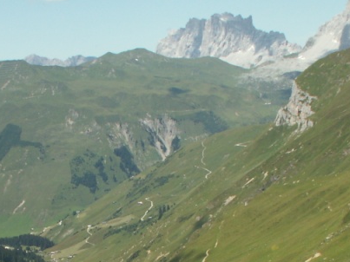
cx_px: 116
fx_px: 900
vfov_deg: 16.2
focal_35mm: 89
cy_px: 278
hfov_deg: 21.9
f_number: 6.3
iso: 50
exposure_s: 1/200
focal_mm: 5.86
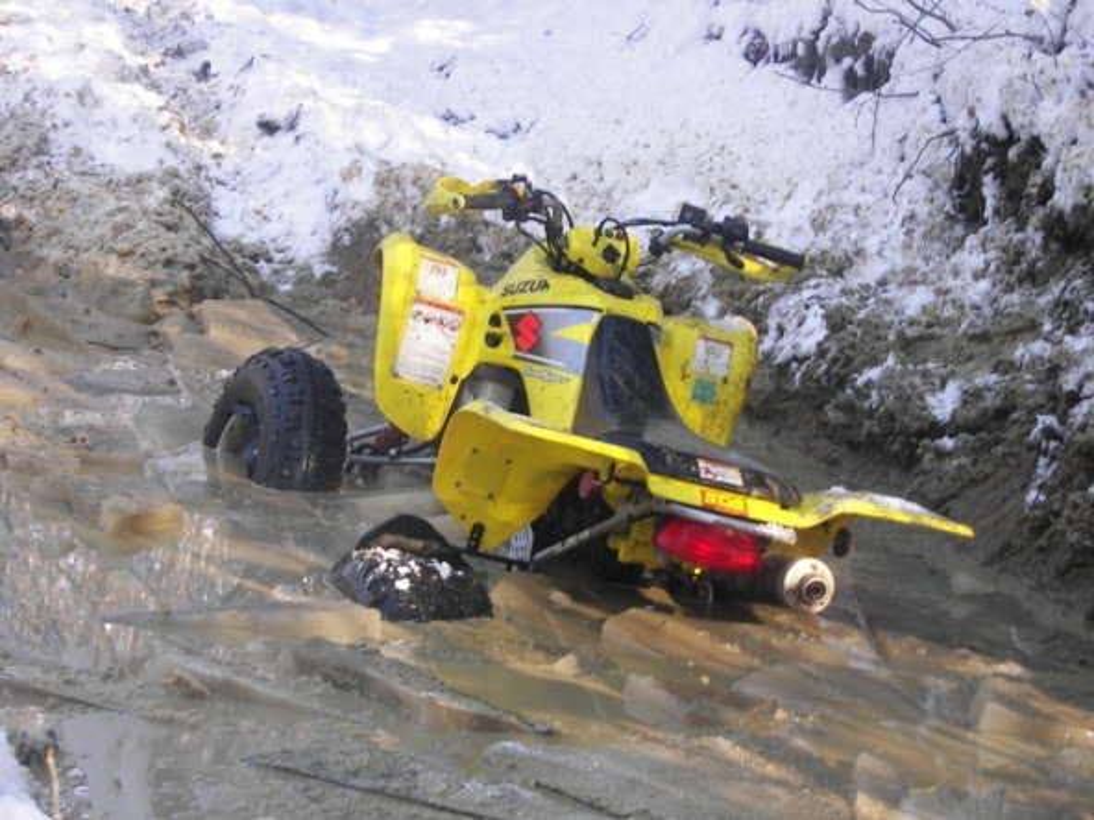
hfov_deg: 16.8
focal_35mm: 117
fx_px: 3698
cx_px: 547
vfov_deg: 12.7
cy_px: 410
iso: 50
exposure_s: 1/80
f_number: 3.2
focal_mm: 19.5
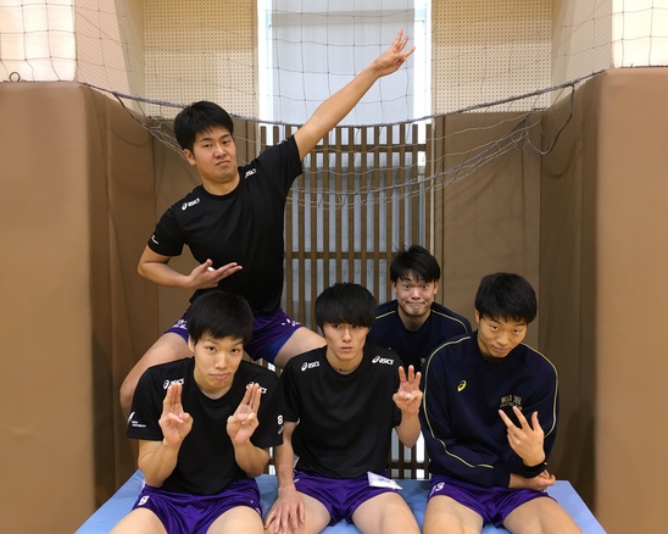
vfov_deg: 47.1
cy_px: 268
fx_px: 613
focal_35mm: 31
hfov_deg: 57.2
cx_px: 325
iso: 100
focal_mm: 4.15
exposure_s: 1/33
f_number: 2.2
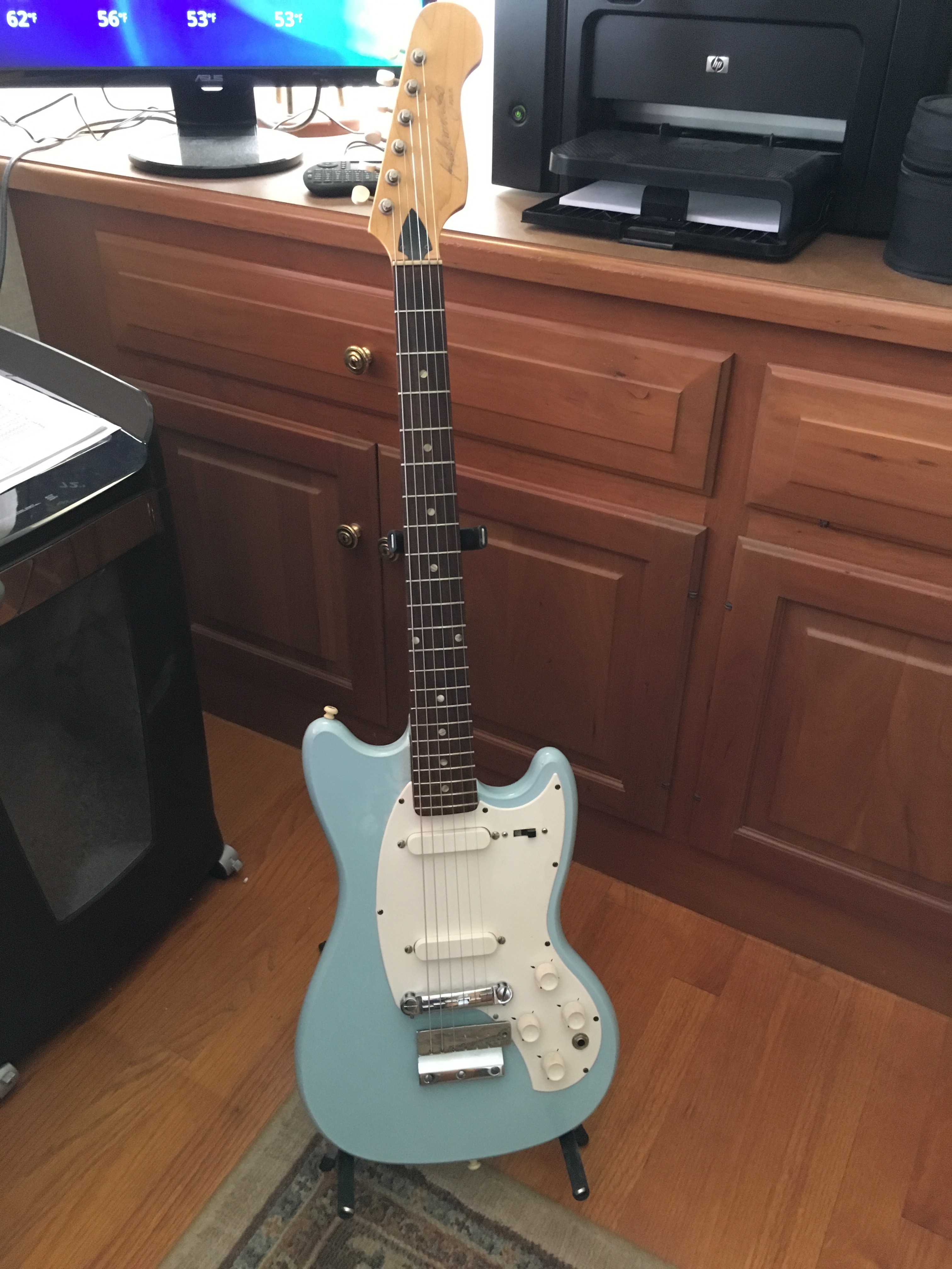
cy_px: 634
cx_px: 476
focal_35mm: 29
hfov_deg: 48.2
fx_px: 1063
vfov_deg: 61.7
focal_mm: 4.15
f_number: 2.2
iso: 200
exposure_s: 1/15
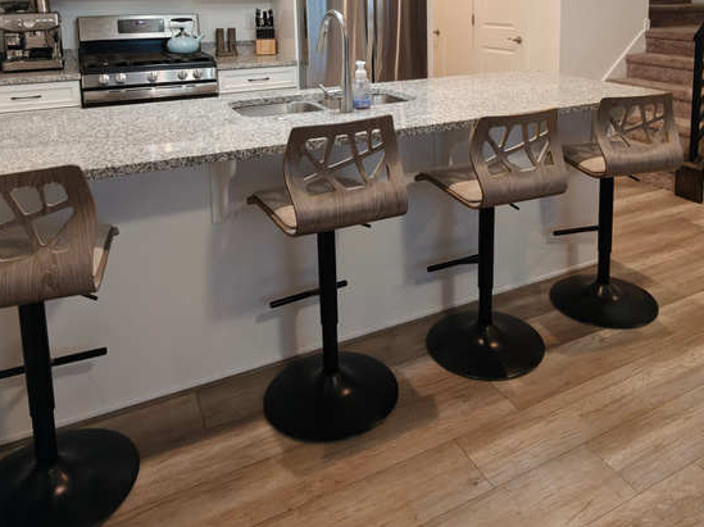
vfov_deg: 46.1
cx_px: 406
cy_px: 79
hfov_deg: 63.1
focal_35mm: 28
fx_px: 569
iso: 640
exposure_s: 1/120
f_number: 2
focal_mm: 2.3
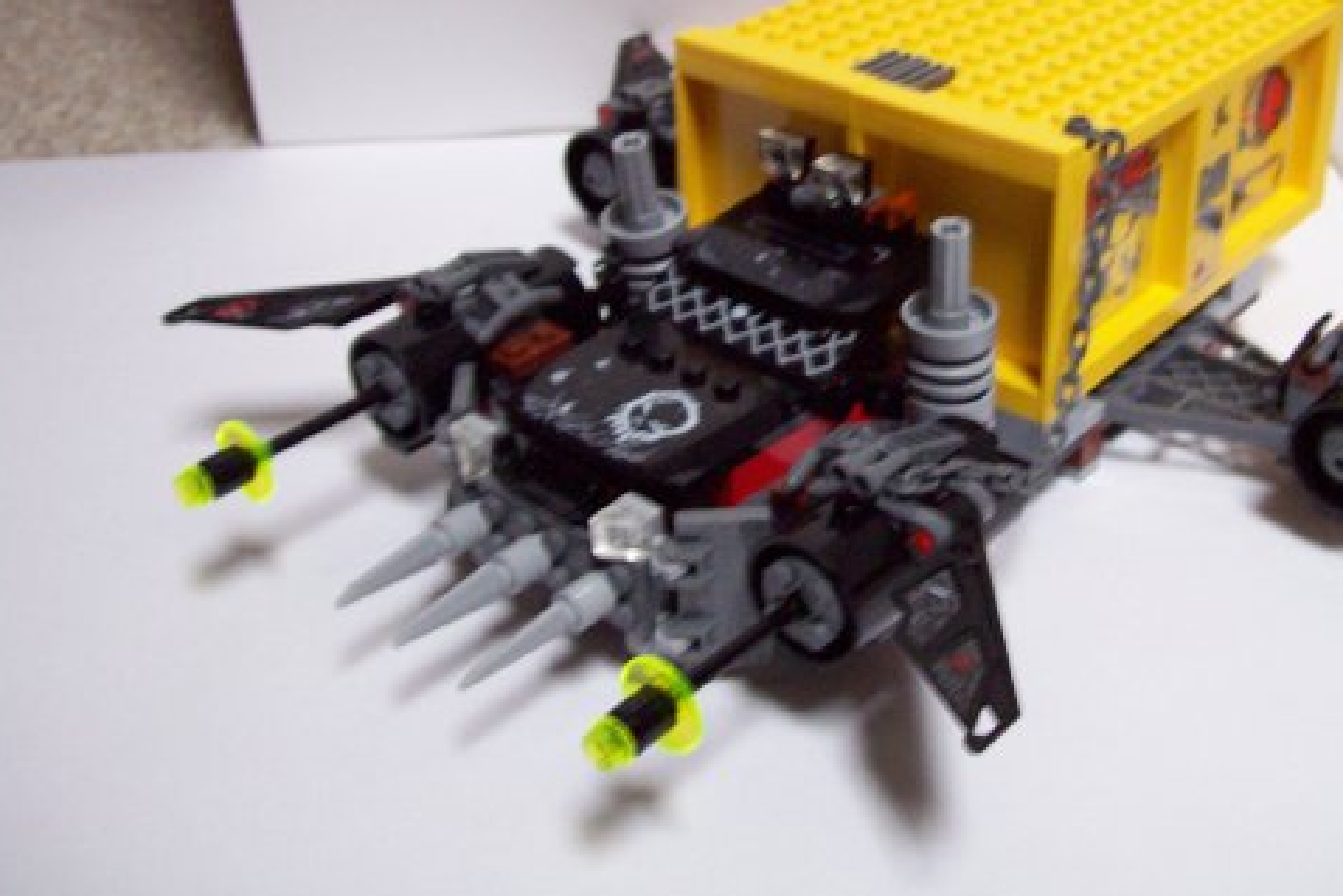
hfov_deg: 41.7
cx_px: 815
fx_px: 1754
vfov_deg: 28.5
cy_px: 289
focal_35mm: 47
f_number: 2.7
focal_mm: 6
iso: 160
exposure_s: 1/8.59
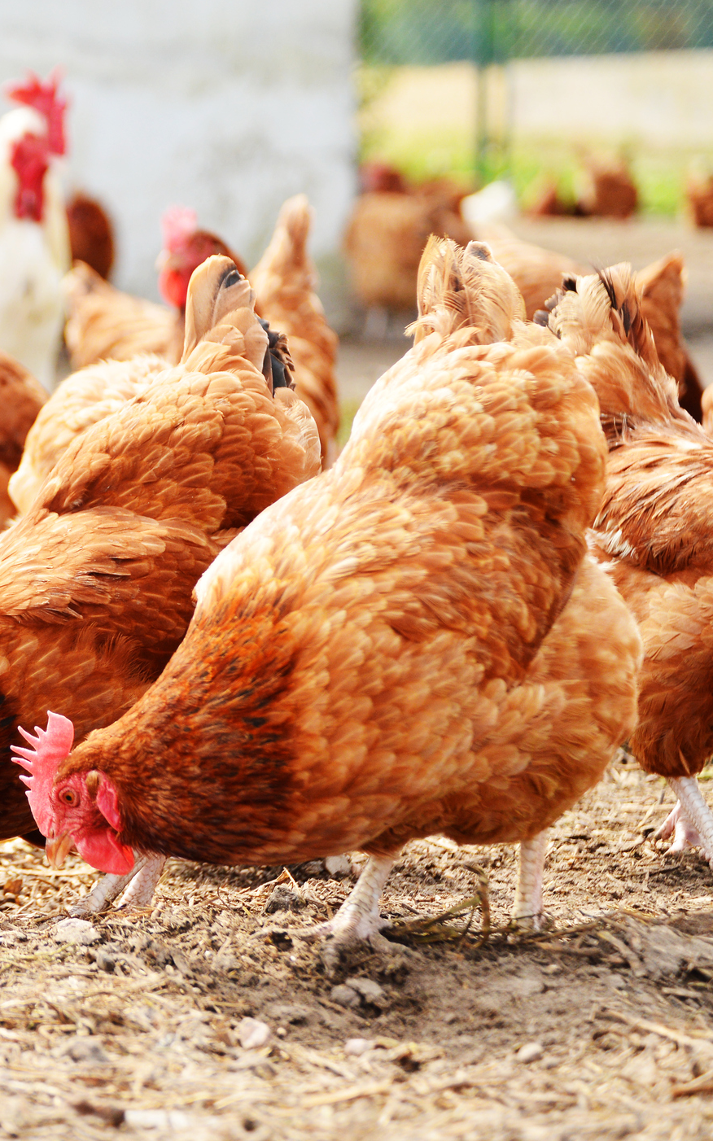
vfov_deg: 12.9
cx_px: -30
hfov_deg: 8.0
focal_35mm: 162
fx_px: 5038
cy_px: 570
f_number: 4.2
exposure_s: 1/500
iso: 200
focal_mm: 70
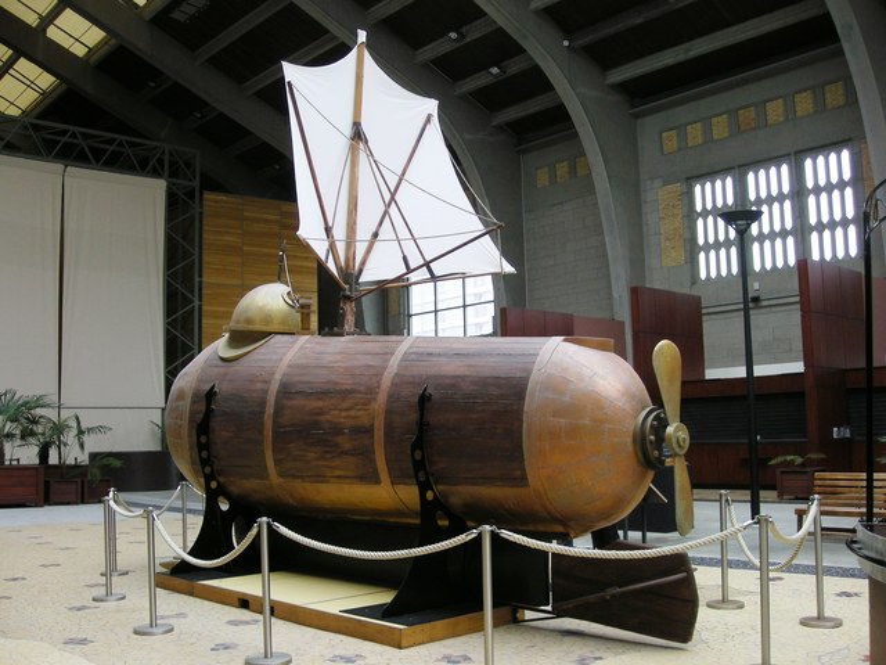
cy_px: 332
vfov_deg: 40.7
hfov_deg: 52.6
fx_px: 896
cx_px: 443
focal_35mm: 35
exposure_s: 1/59.6
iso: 70
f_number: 2.8
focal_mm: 5.7
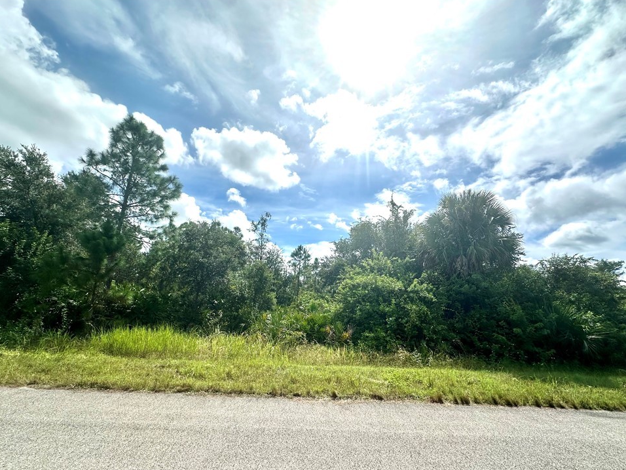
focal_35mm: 15
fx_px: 271
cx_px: 312
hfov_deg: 98.2
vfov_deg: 81.7
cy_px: 249
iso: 50
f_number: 2.2
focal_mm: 2.22
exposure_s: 1/6897
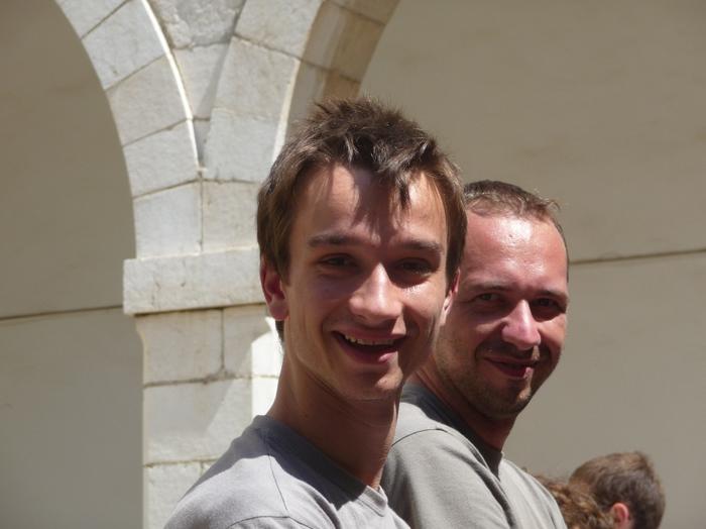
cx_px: 353
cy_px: 264
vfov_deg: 9.4
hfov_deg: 12.5
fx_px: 3220
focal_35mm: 158
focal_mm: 27.1
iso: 100
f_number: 4.8
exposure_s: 1/400
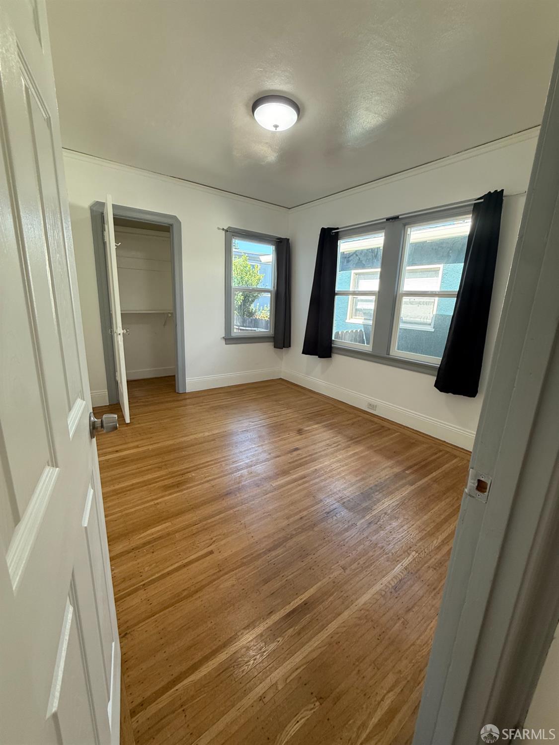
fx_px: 301
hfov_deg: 85.7
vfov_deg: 102.1
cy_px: 372
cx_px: 280
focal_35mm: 14
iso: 125
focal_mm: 2.22
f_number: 2.2
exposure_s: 1/120
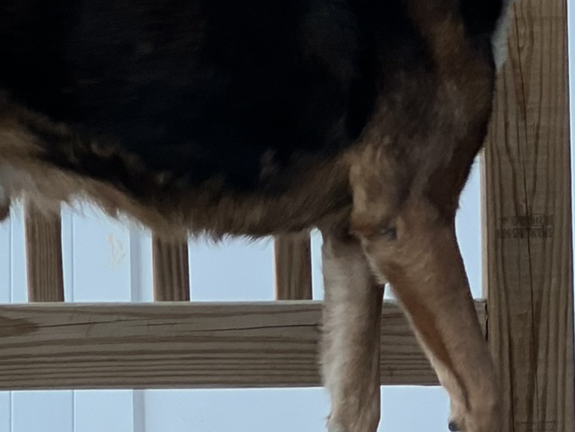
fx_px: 3871
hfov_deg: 8.5
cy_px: 114
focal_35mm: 233
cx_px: 230
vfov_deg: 6.4
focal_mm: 9
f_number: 2.8
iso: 125
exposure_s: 1/121
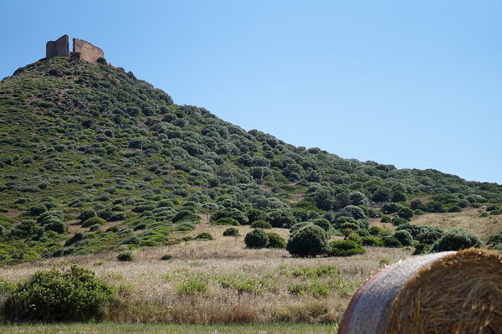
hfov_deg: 27.0
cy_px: 167
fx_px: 1045
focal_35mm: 75
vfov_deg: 18.2
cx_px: 251
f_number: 1.8
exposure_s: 1/4000
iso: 100
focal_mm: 50
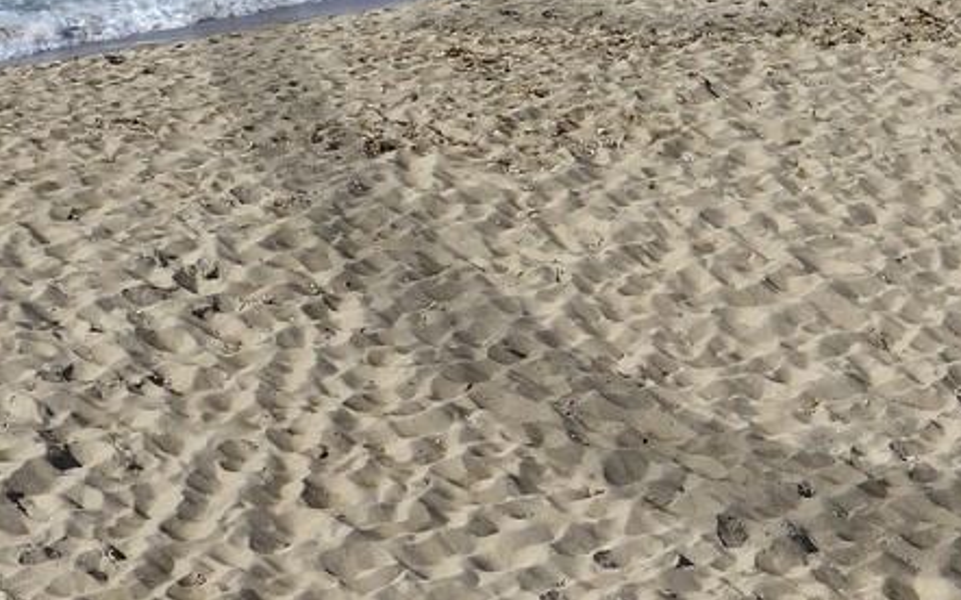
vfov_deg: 7.3
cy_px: -324
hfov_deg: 11.7
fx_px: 4635
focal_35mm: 177
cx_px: 1007
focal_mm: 48
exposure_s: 1/250
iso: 200
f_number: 16
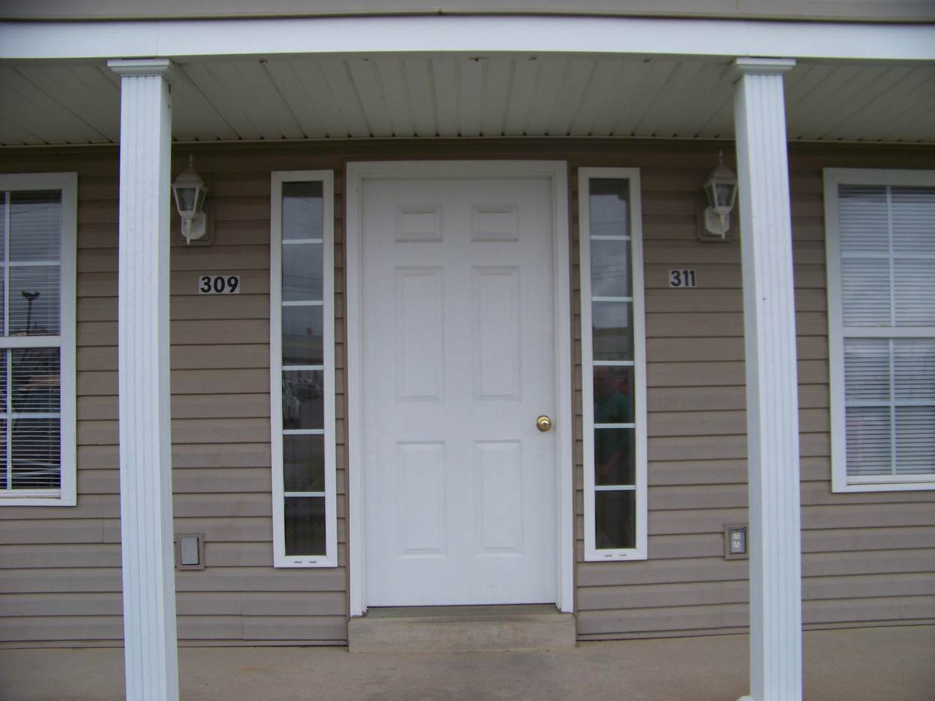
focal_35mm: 36
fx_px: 972
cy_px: 350
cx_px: 468
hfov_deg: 51.4
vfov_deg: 39.7
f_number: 2.8
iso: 64
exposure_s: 1/500
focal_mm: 5.85
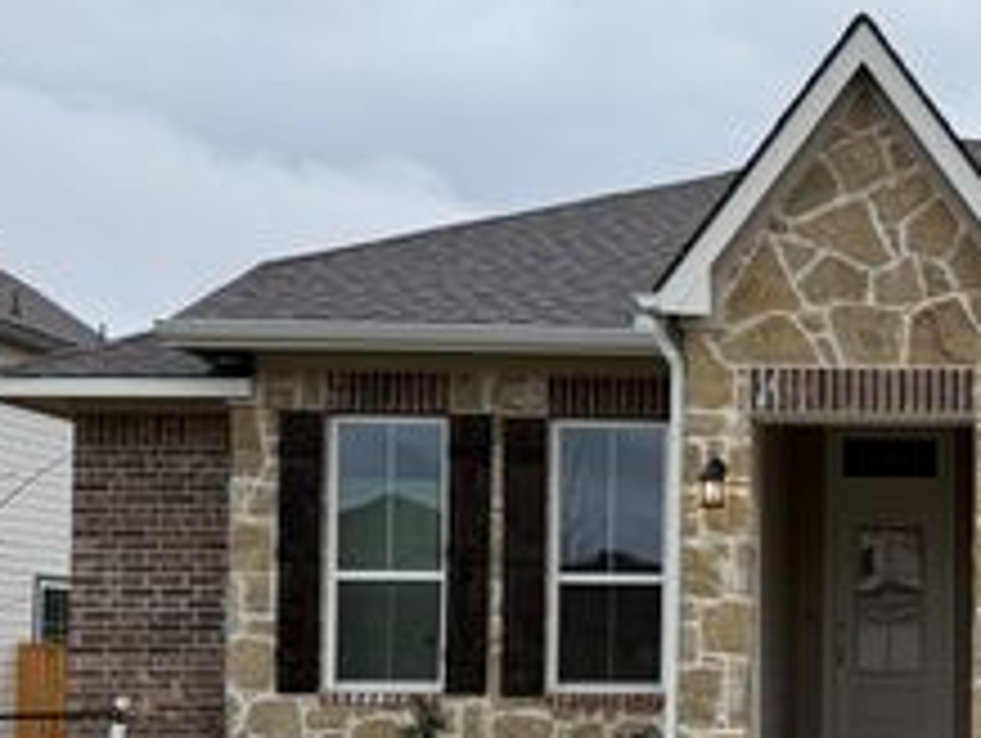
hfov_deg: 32.1
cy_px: 601
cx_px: 986
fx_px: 1560
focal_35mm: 55
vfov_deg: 26.1
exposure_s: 1/2000
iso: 80
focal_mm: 6.76
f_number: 1.78
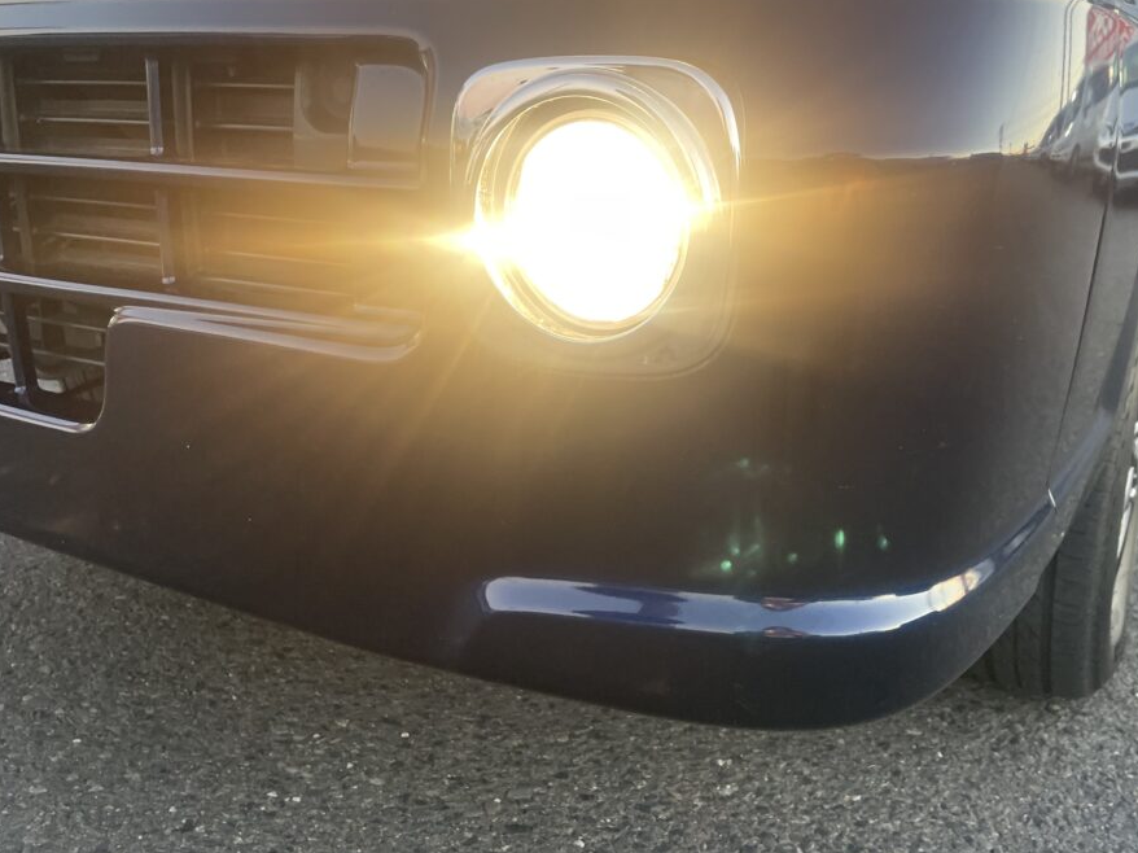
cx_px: 673
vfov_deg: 44.1
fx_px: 1052
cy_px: 394
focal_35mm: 32
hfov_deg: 56.5
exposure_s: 1/101
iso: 125
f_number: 1.6
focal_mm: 4.2
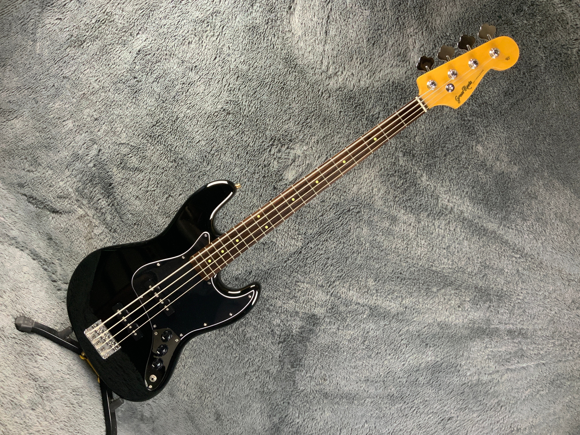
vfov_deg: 48.2
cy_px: 218
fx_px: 486
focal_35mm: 29
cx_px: 290
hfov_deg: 61.7
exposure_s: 1/60
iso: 160
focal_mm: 3
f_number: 1.8
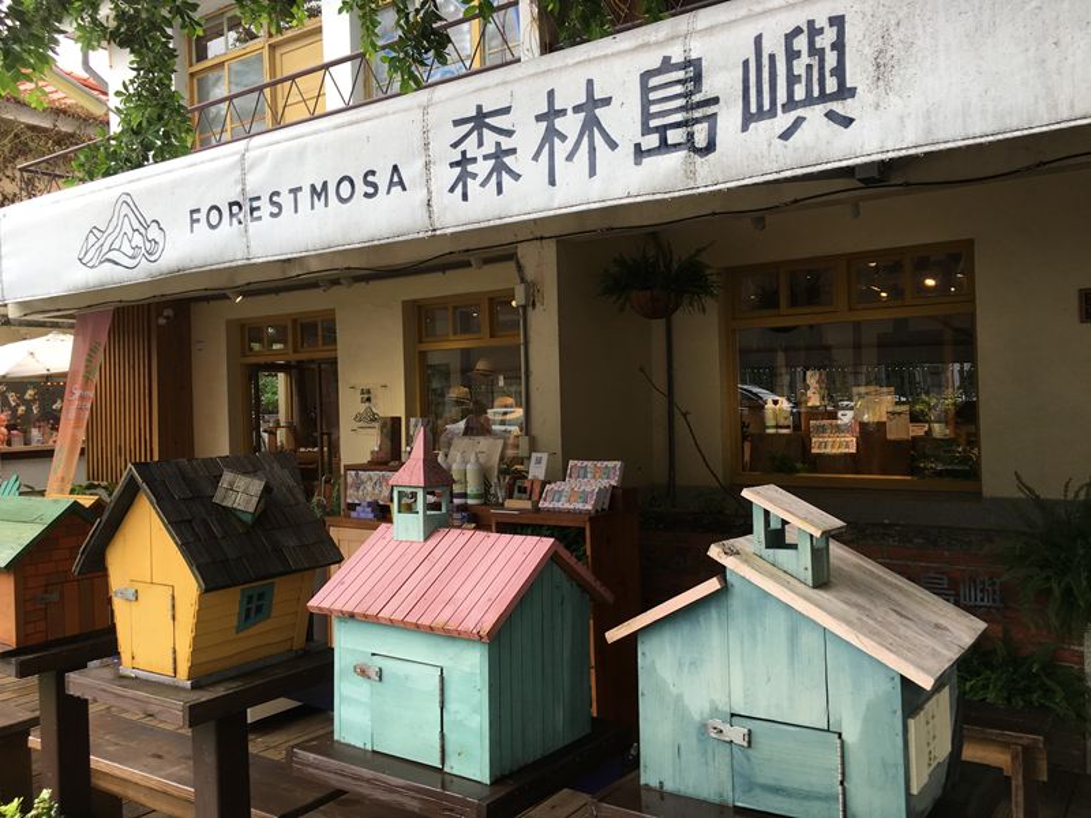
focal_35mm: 29
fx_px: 914
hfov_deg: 61.7
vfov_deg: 48.2
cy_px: 409
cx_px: 546
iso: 25
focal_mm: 4.15
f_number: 2.2
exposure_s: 1/172
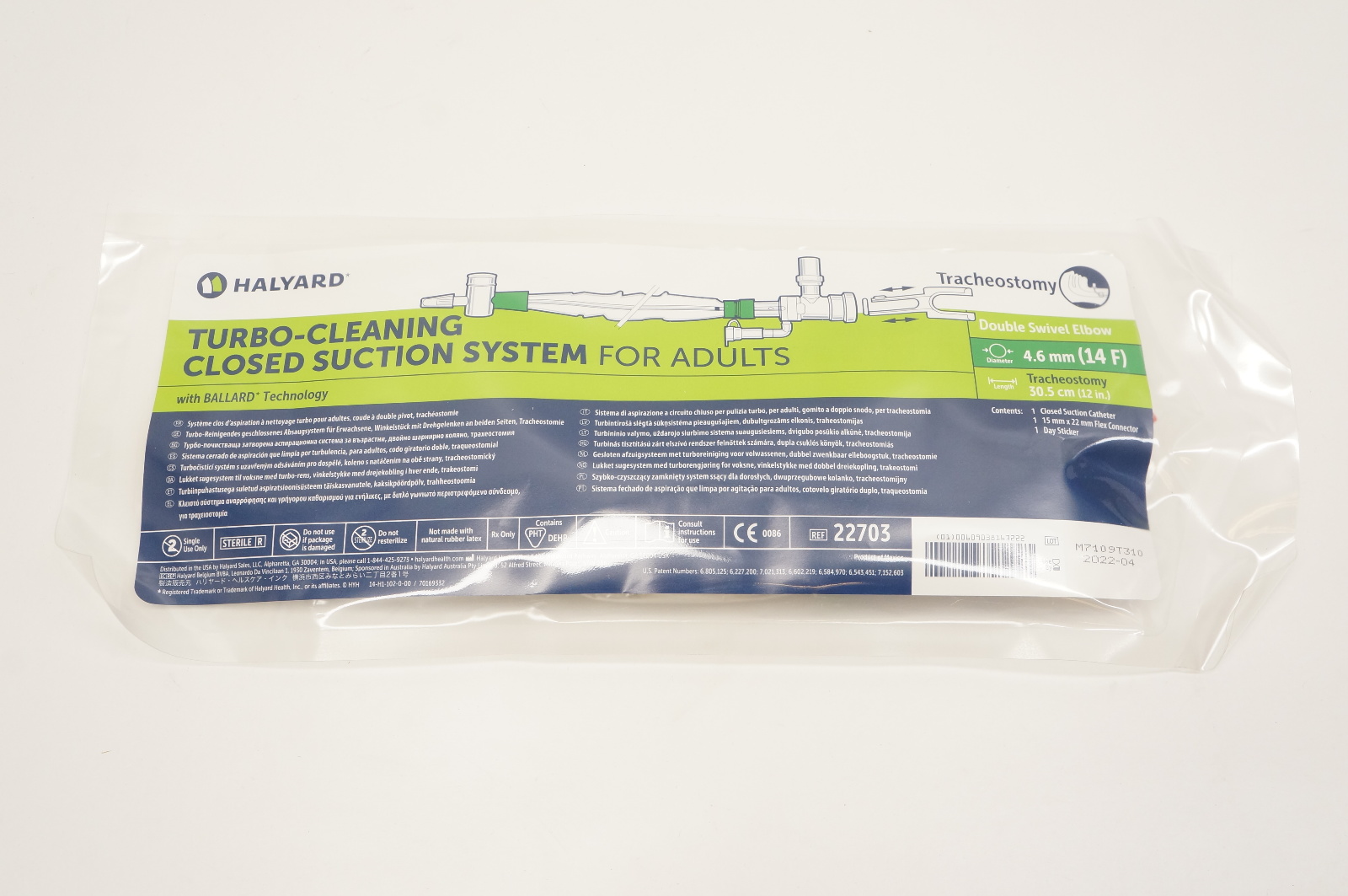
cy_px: 448
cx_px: 674
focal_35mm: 34
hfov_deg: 55.2
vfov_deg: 38.3
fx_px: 1290
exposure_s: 1/80
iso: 800
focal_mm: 23
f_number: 8
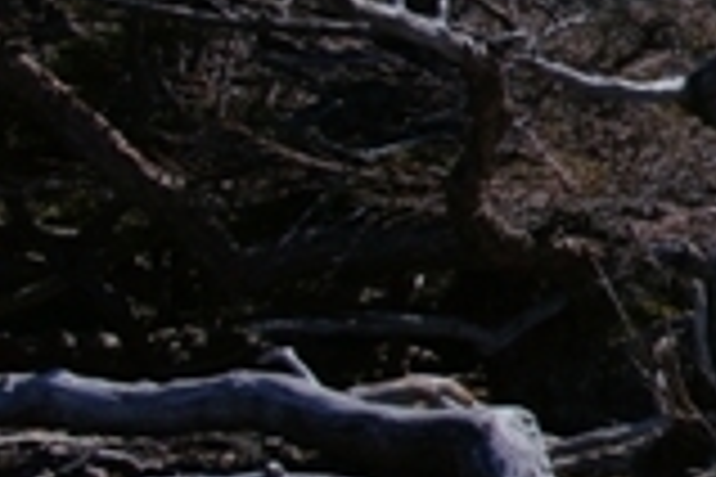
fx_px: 2406
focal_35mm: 121
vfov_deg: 11.2
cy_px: 25
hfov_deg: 14.4
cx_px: 1373
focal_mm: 30
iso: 100
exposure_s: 1/250
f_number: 11
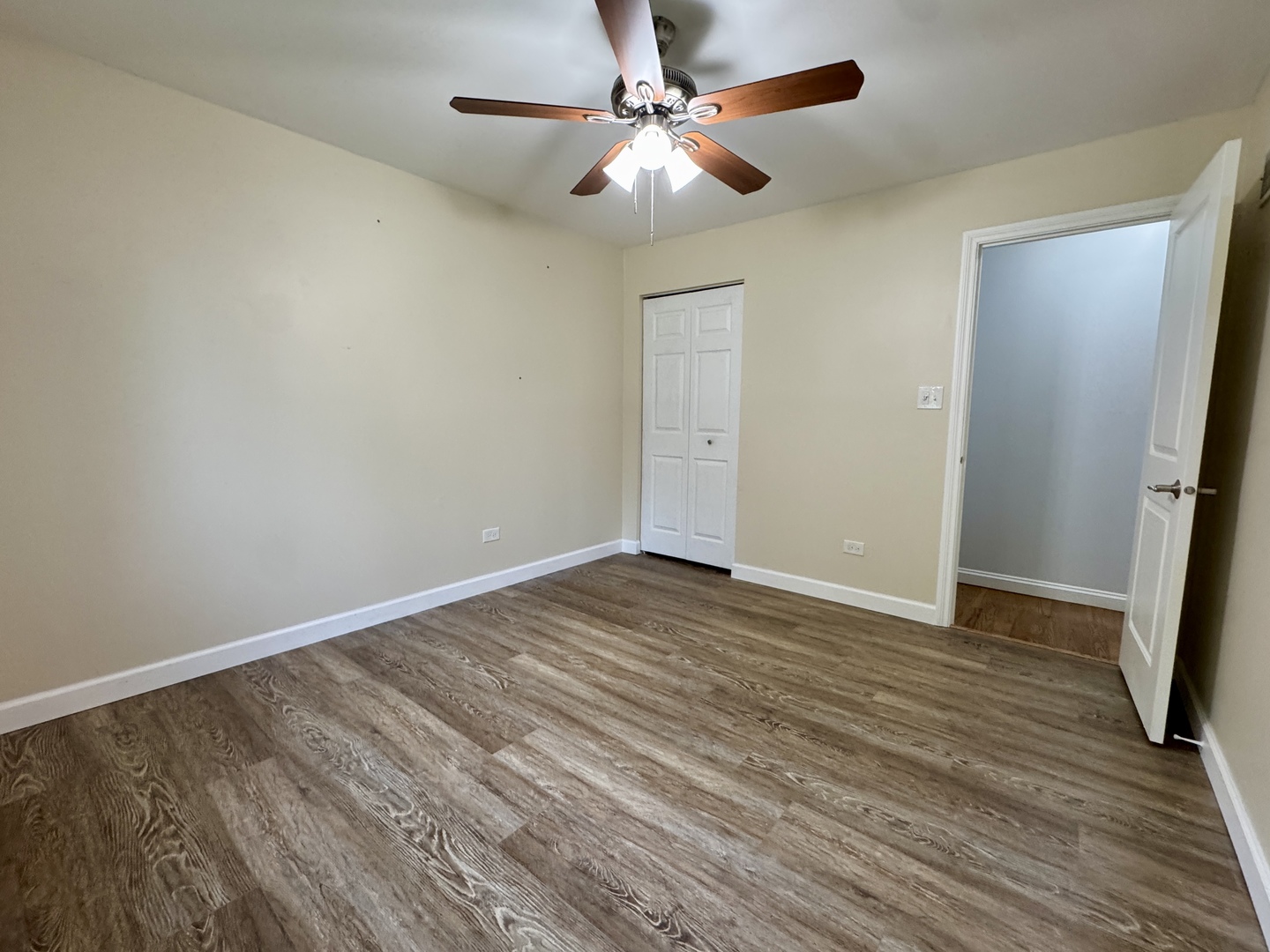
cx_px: 635
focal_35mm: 14
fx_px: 514
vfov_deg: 85.7
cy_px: 476
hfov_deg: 102.1
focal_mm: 2.22
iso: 250
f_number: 2.2
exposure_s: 1/120
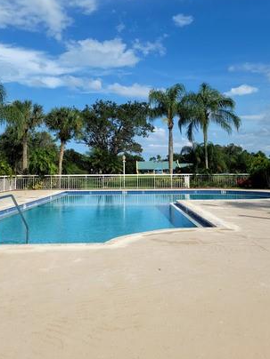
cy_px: 156
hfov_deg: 42.9
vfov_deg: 55.2
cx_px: 139
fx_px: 343
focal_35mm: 33
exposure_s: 1/1737
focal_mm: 7
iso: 20
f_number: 1.8
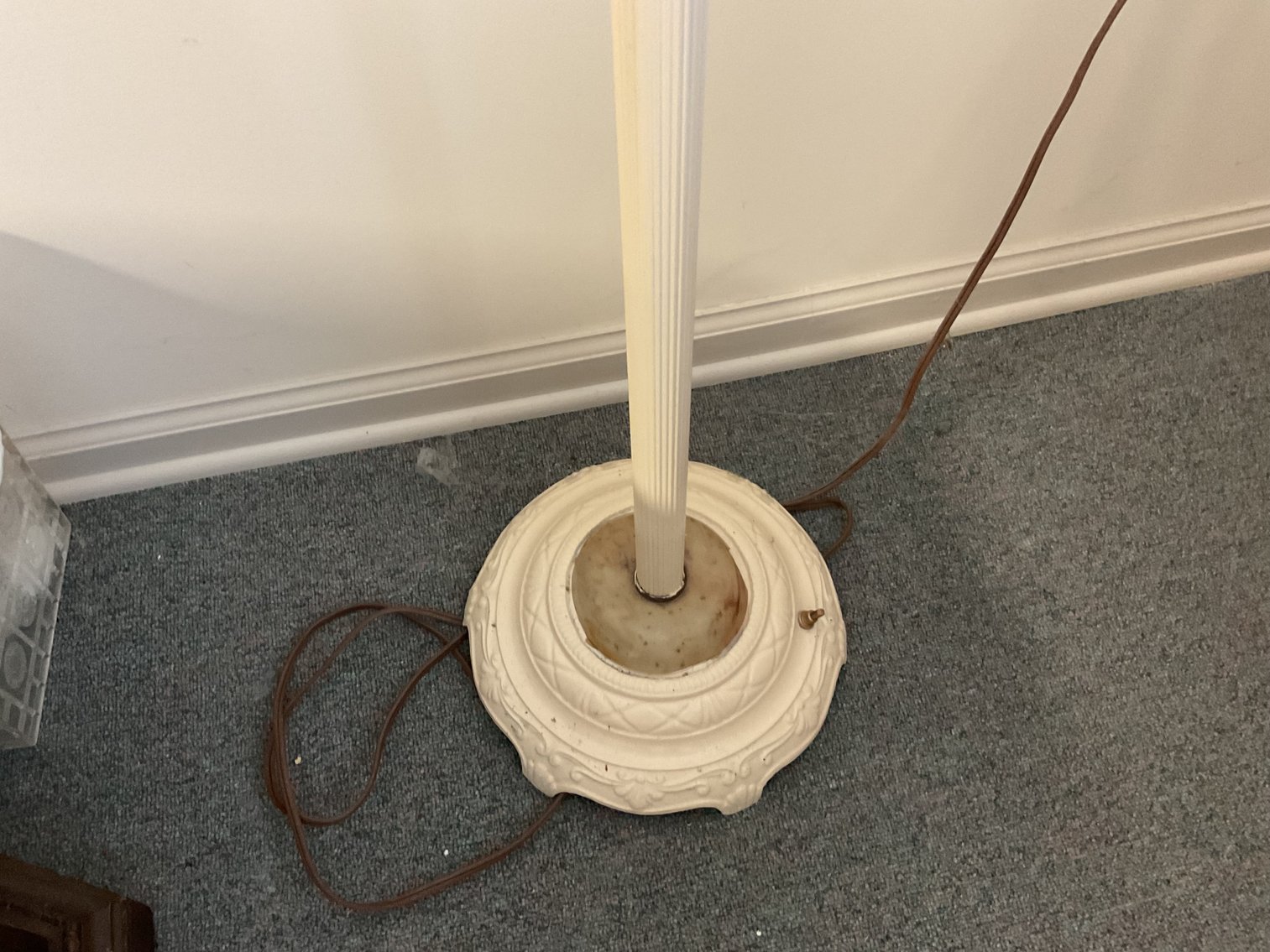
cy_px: 476
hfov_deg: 61.7
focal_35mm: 29
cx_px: 635
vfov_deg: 48.2
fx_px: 1064
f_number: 1.8
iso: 250
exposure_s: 1/30
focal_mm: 3
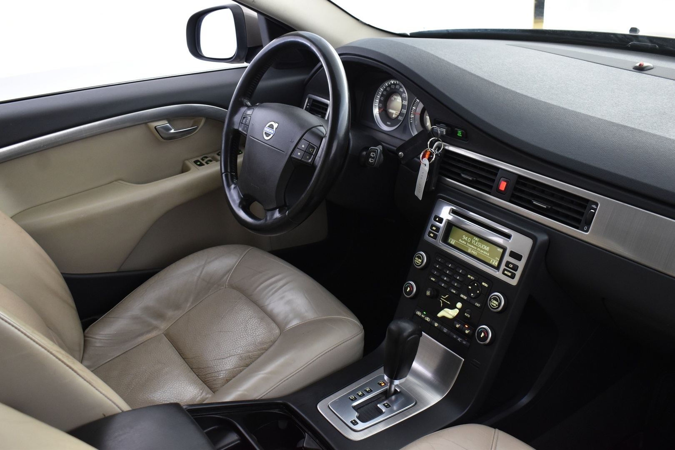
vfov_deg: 38.4
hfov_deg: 55.1
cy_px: 225
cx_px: 338
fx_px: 647
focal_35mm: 34
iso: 1250
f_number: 5.6
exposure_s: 1/10
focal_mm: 23
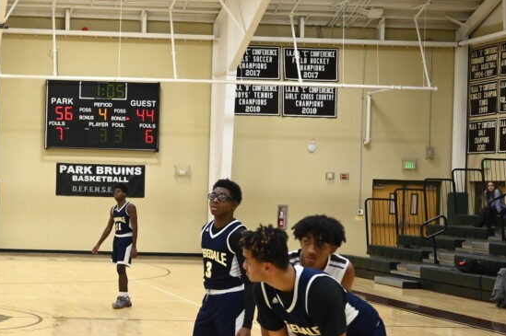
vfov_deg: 16.0
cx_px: -78
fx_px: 1199
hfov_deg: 22.2
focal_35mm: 85
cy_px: 182
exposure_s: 1/500
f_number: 2.8
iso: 4000
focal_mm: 30.5
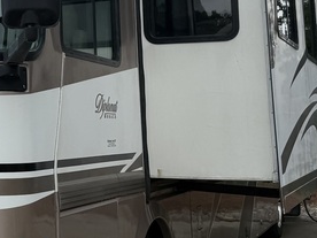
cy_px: 6
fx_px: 797
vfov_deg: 16.6
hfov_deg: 21.3
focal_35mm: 87
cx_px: -40
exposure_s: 1/5714
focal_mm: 6.76
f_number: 1.78
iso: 80
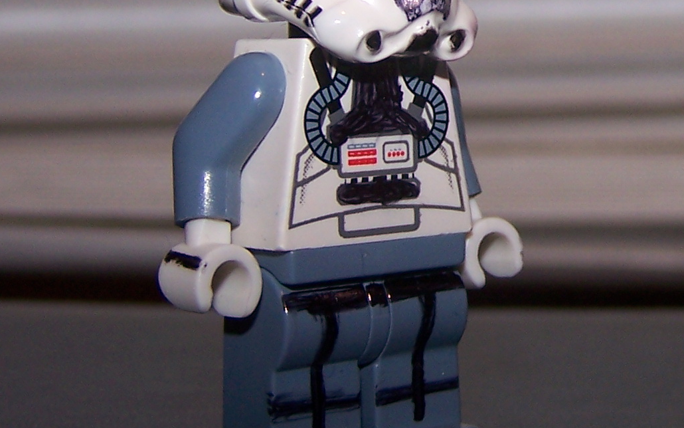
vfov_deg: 11.3
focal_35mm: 114
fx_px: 2125
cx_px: 645
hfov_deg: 17.9
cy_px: -41
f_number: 2.9
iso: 80
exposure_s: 1/60
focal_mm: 7.1
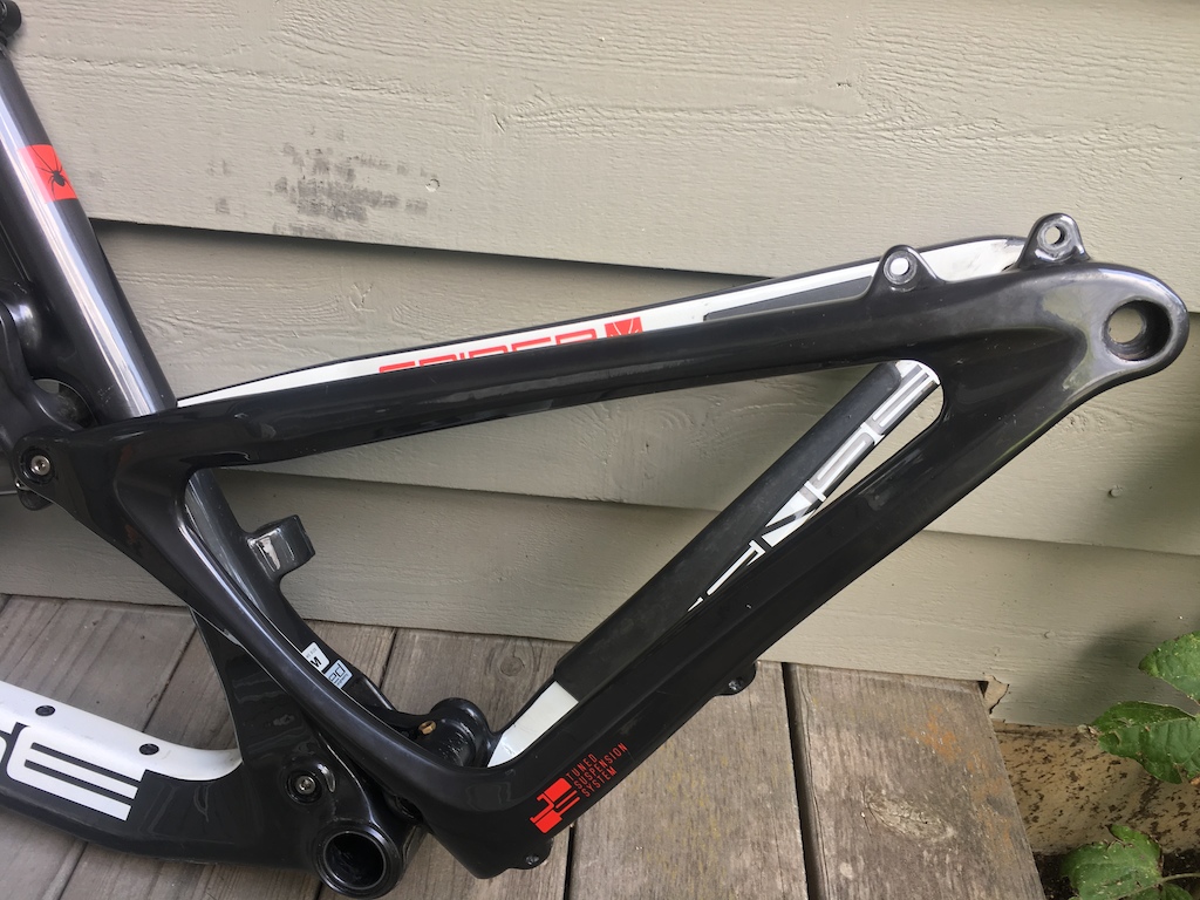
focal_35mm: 29
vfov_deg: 48.2
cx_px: 600
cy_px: 450
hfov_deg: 61.7
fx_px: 1005
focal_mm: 4.15
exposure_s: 1/40
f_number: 2.2
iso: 25
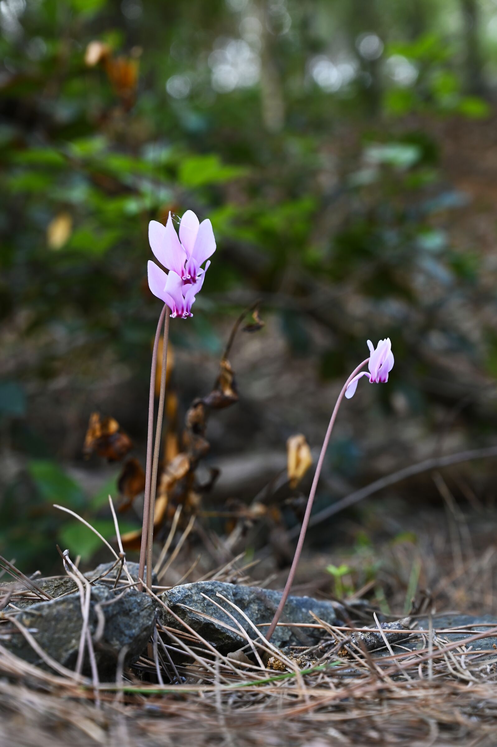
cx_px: 248
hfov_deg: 19.4
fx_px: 1451
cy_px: 374
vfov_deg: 28.9
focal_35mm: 70
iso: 125
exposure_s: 1/10
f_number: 7.1
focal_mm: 70
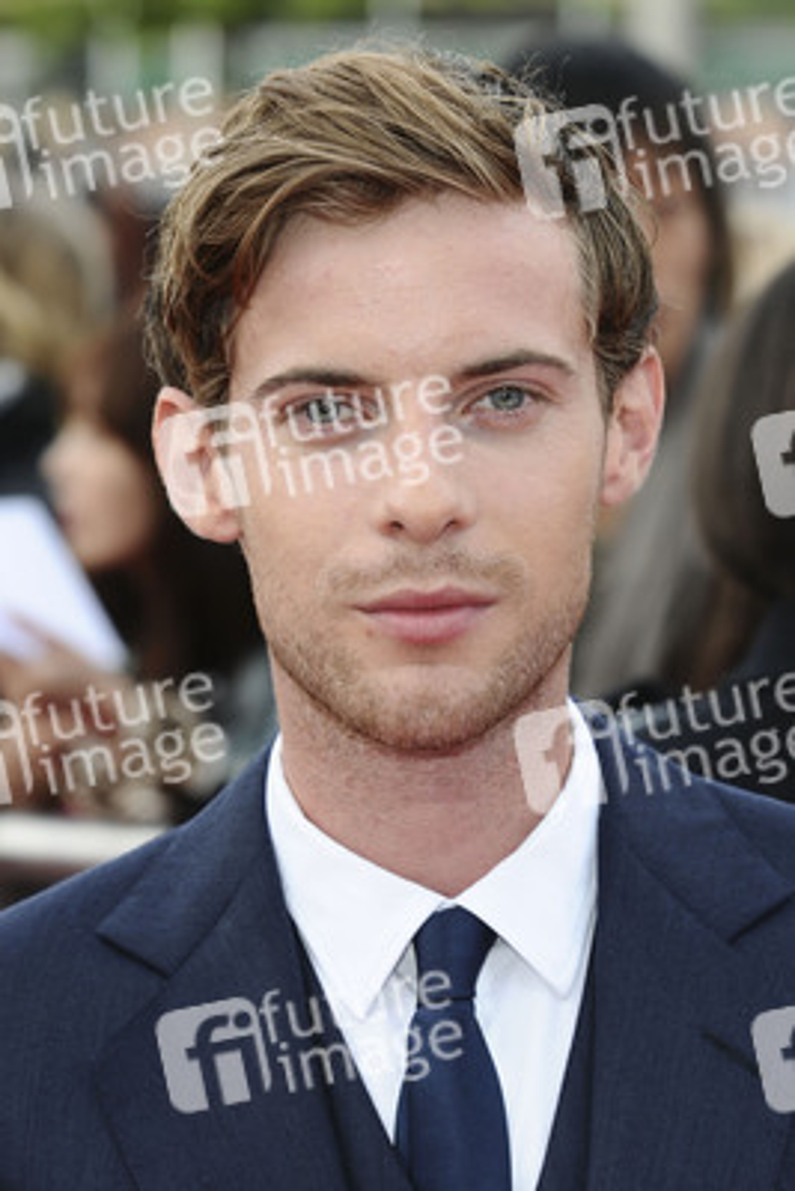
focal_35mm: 120
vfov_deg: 17.1
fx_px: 3971
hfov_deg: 11.4
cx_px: 398
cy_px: 596
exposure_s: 1/200
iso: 250
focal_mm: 80
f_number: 5
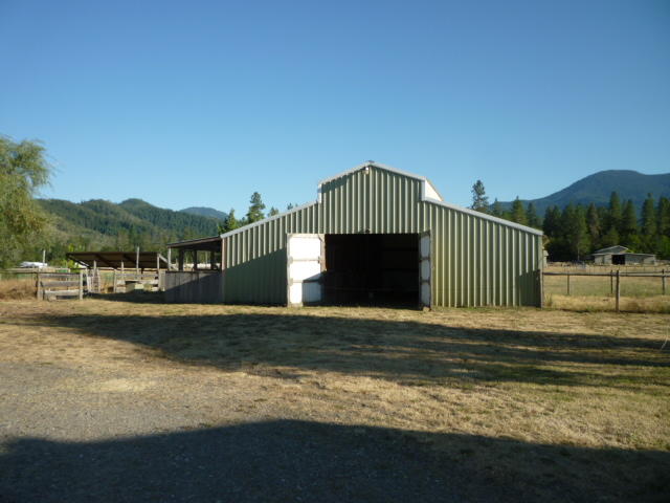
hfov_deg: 61.7
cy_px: 252
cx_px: 335
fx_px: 561
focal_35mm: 29
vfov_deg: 48.2
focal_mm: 5.2
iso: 100
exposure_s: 1/500
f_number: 4
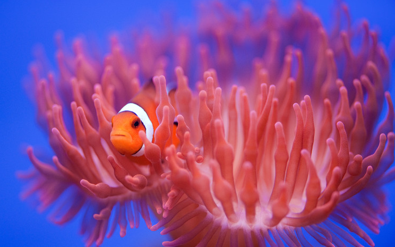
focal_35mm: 154
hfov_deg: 13.6
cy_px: 127
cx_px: 196
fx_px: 1658
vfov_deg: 8.5
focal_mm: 150
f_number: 4
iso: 2000
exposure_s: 1/100
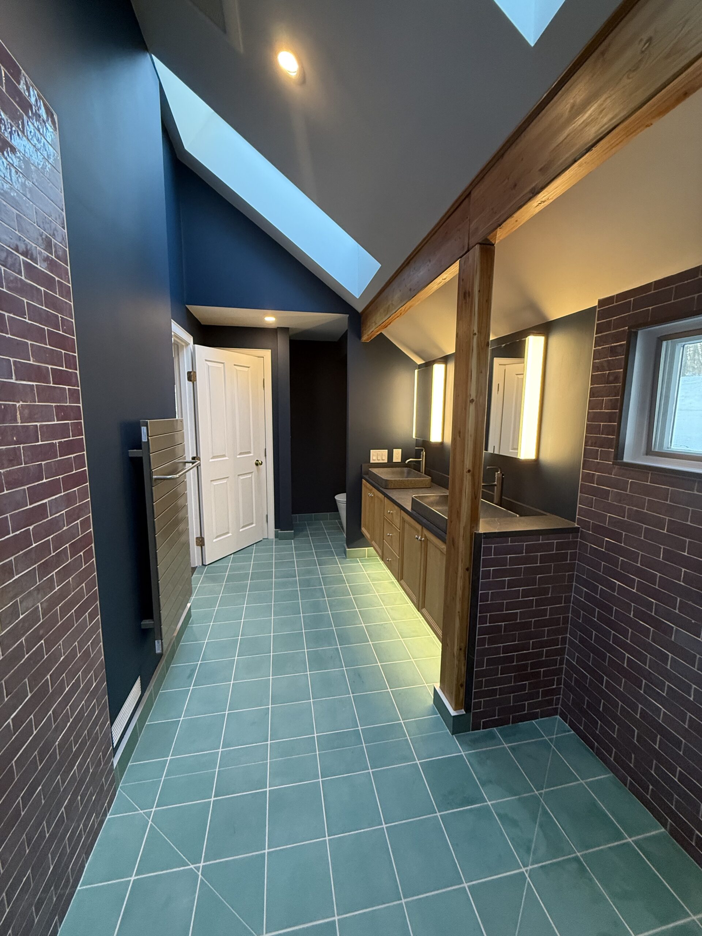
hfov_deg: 85.7
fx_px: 379
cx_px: 351
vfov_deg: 102.1
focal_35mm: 14
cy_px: 468
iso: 320
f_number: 2.2
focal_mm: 2.22
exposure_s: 1/120
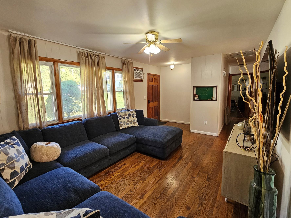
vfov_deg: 81.7
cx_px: 136
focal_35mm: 15
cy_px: 103
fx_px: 126
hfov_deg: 98.0
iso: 200
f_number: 2.2
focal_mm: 2.2
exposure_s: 1/60
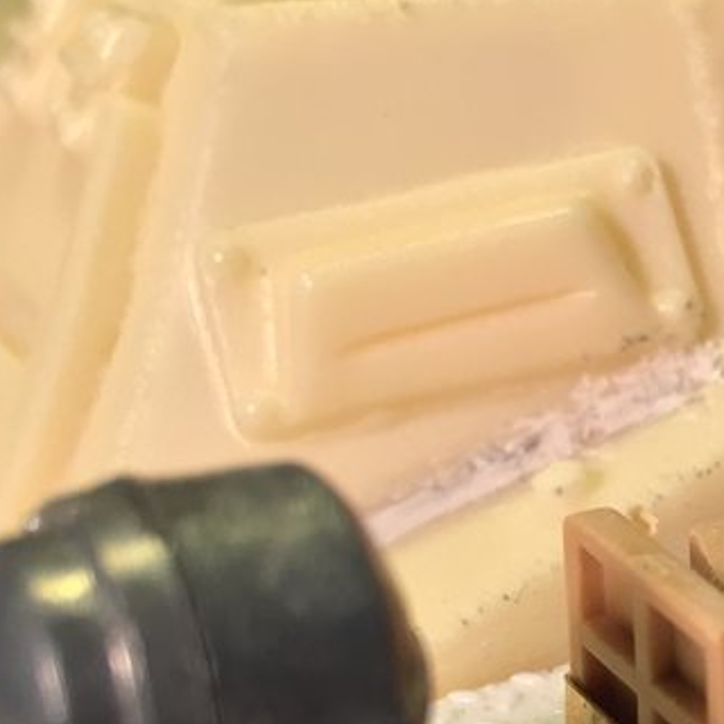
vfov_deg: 21.0
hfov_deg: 19.3
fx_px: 1940
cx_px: 984
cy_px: 534
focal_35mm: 82
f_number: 2.2
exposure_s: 1/30
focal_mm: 4.15
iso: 80
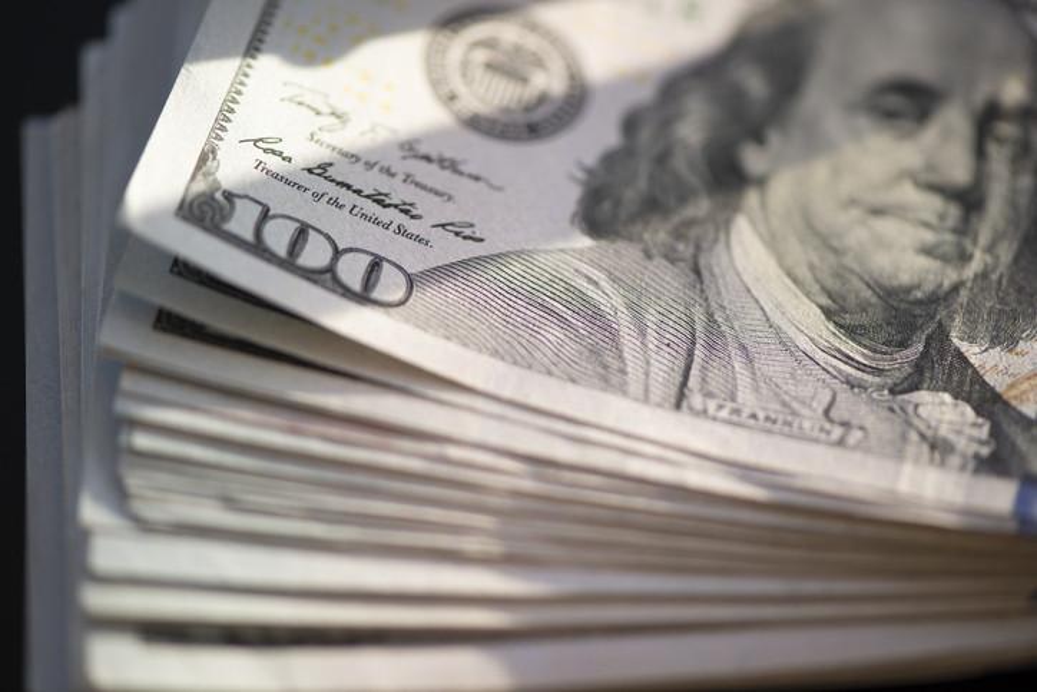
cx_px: 518
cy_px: 346
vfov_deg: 13.0
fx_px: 3025
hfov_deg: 19.5
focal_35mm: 105
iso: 400
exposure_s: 1/400
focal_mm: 105
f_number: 3.5
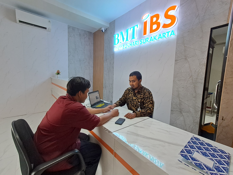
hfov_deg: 94.5
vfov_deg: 78.1
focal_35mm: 16
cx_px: 116
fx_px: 108
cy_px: 88
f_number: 2.2
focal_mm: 1.64
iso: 125
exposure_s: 1/50
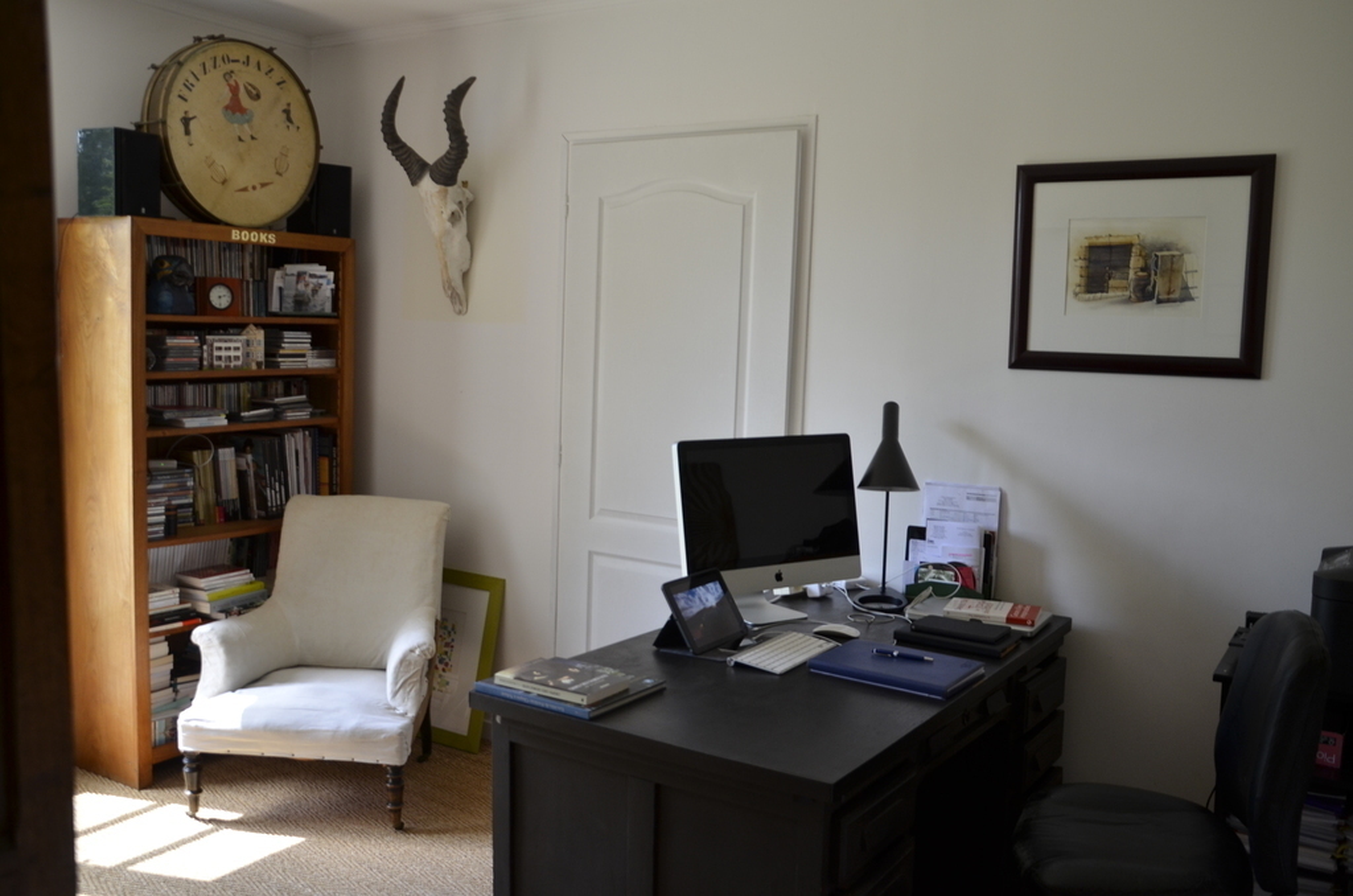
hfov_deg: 59.6
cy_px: 448
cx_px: 676
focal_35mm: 32
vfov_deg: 41.5
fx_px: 1181
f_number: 3.8
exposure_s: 1/125
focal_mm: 21
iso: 250
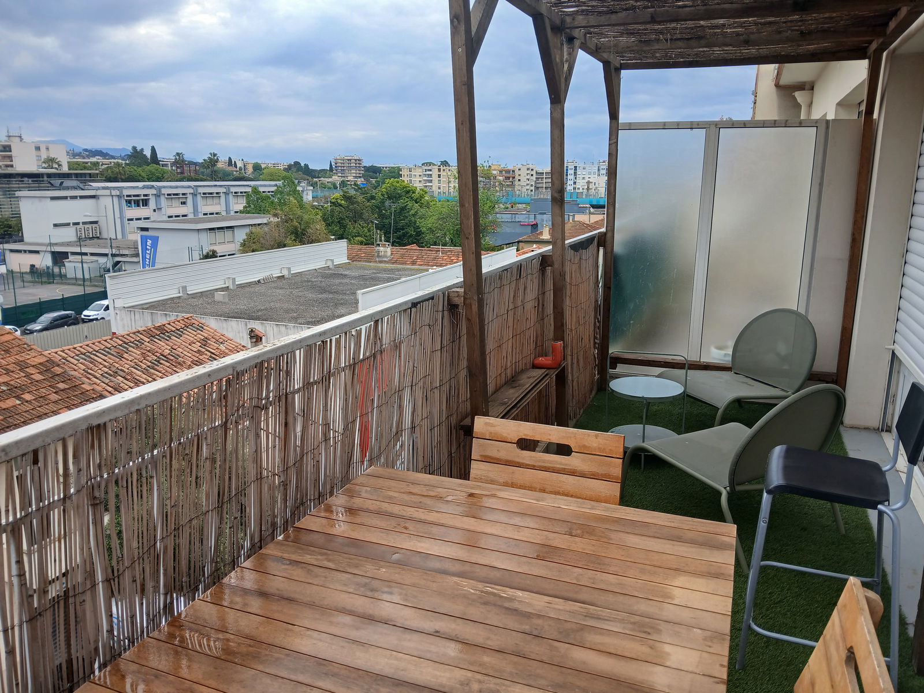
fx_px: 694
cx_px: 462
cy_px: 346
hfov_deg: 67.3
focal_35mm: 26
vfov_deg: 53.1
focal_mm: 3.98
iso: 20
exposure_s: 1/141
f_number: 1.8
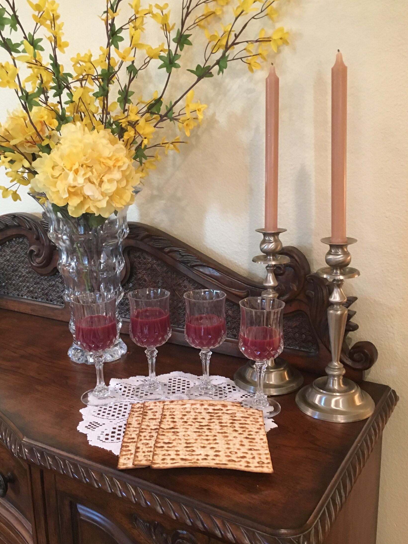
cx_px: 203
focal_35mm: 34
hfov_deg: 41.8
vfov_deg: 54.0
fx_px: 534
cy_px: 271
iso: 200
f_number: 2.2
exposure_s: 1/17
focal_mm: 4.15
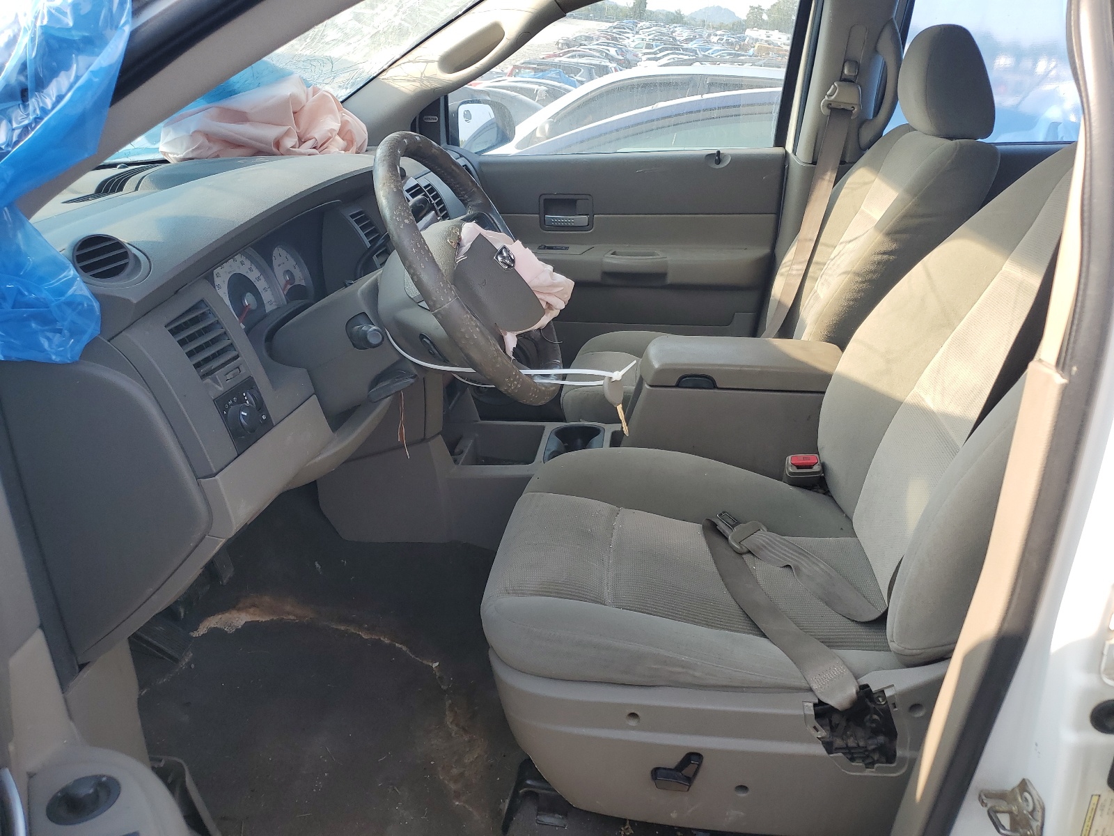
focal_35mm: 26
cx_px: 557
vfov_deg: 53.1
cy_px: 418
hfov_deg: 67.3
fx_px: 837
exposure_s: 1/526
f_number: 1.5
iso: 50
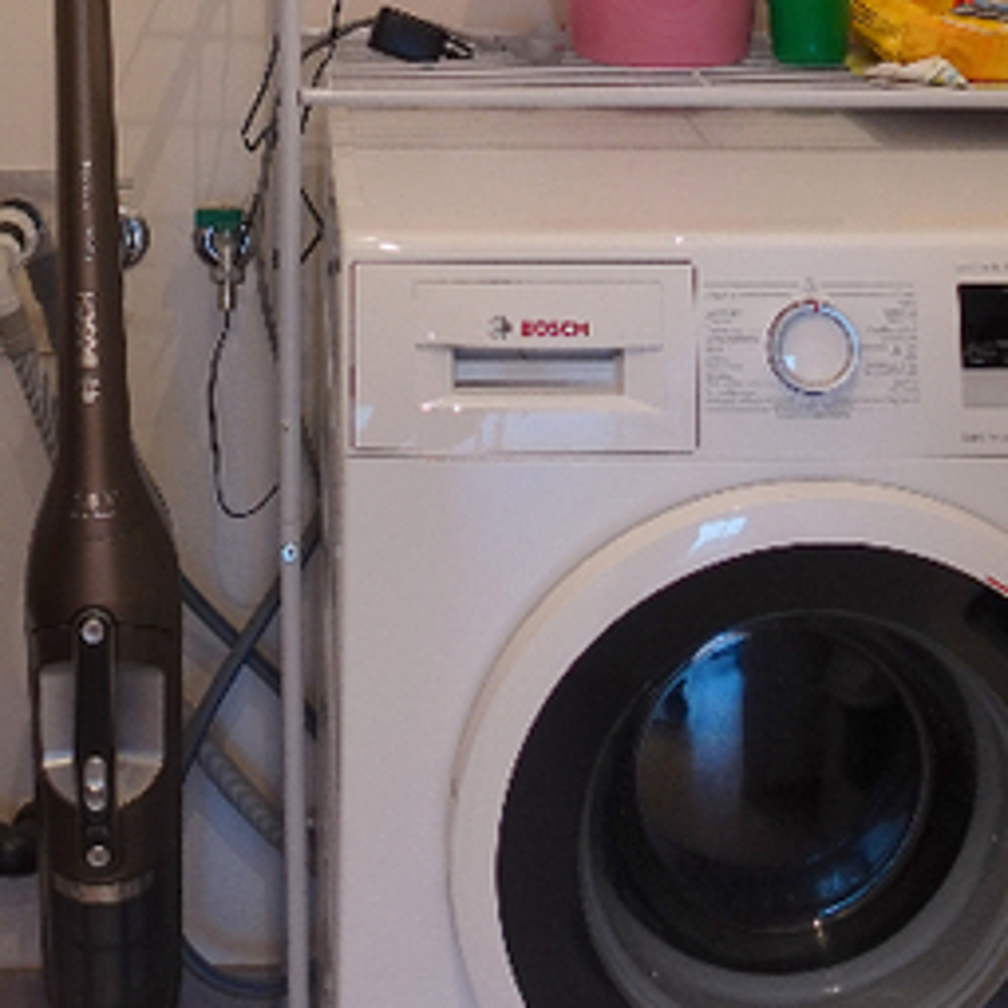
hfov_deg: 23.9
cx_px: 383
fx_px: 2372
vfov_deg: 21.7
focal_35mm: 72
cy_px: -296
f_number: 1.8
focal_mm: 8.8
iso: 160
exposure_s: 1/30
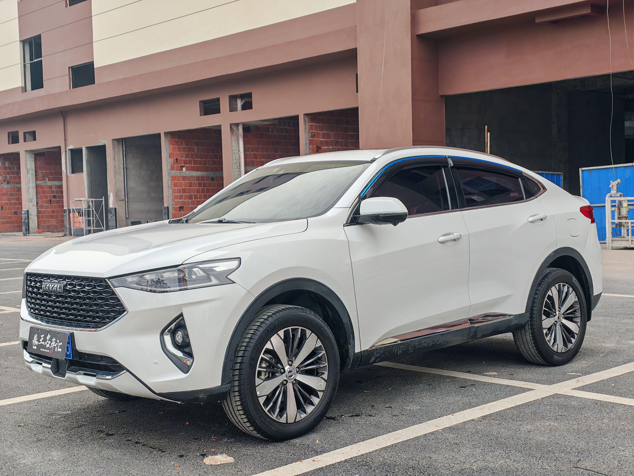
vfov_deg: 30.3
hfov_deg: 39.7
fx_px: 879
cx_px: 317
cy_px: 238
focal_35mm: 48
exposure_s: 1/440
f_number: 2
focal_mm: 6.83
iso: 50
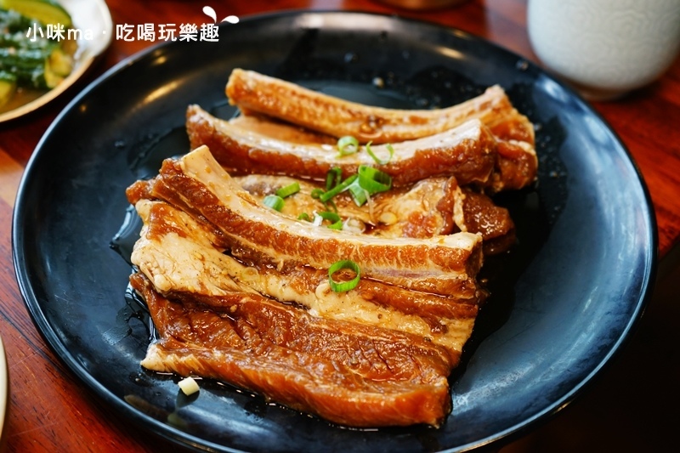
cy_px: 226
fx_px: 850
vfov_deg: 29.9
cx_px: 340
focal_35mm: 45
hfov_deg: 43.6
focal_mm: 45
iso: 640
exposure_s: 1/60
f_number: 4.5
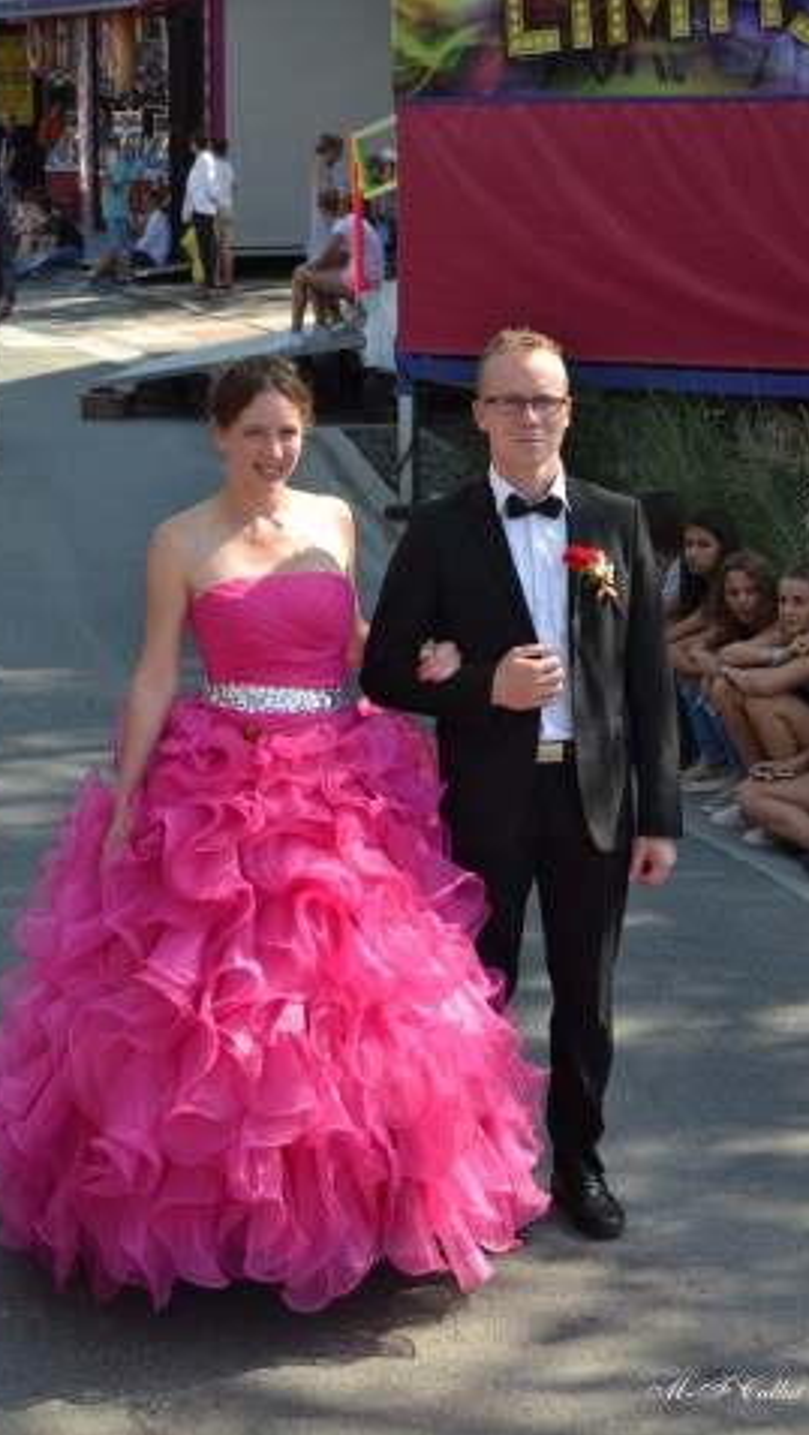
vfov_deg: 26.8
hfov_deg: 15.3
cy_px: 716
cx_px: 340
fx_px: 3007
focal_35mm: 79
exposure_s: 1/160
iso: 100
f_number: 6.3
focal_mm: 50
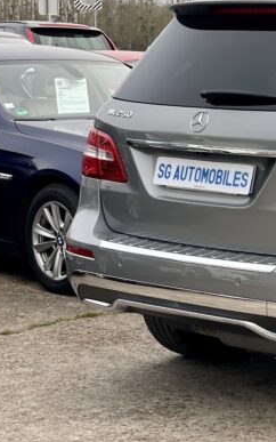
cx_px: 441
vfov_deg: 18.3
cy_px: 166
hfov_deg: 11.0
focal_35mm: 114
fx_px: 1371
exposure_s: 1/122
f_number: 2
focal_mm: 6
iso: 25
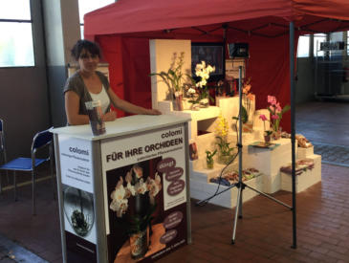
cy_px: 132
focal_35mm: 29
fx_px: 293
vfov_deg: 48.4
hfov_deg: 61.6
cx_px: 174
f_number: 2.2
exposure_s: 1/100
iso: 32
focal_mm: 4.15
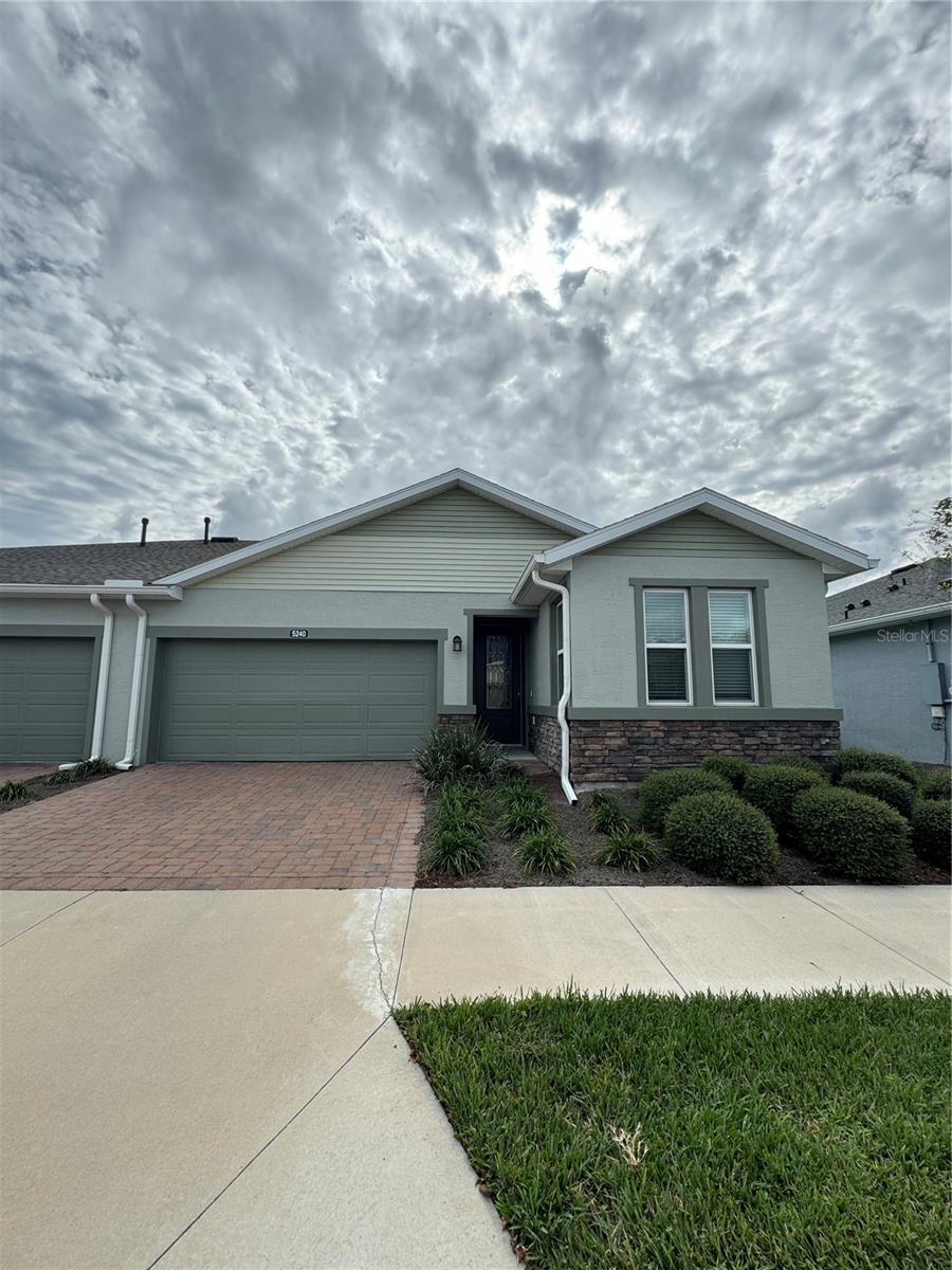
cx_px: 476
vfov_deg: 102.1
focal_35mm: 14
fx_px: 513
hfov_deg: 85.7
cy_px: 635
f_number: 2.2
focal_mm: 2.22
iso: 50
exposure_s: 1/1126
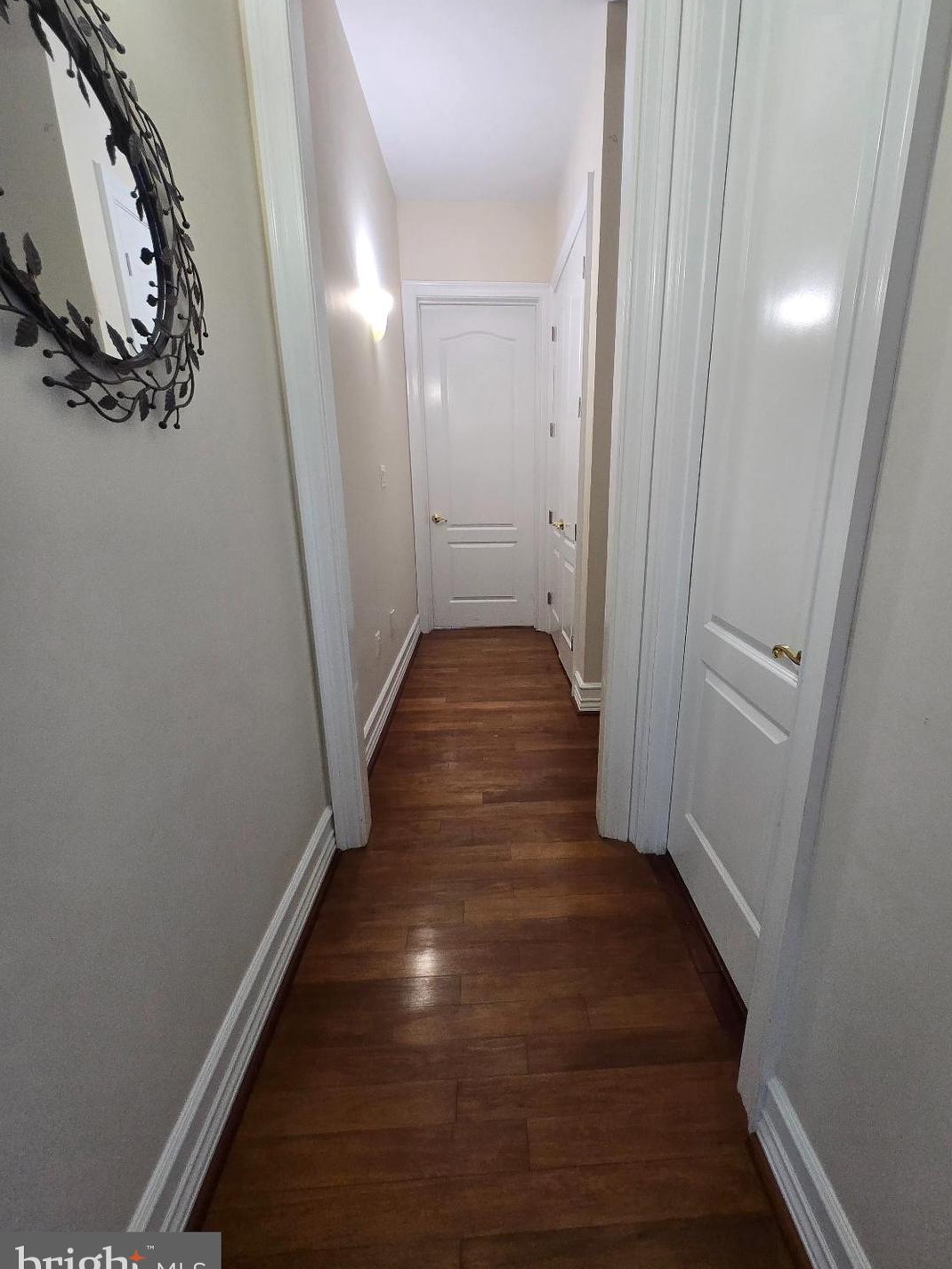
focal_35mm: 14
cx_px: 512
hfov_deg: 85.5
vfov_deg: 102.0
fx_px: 513
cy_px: 621
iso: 160
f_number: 2.2
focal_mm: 1.7
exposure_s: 1/60.2
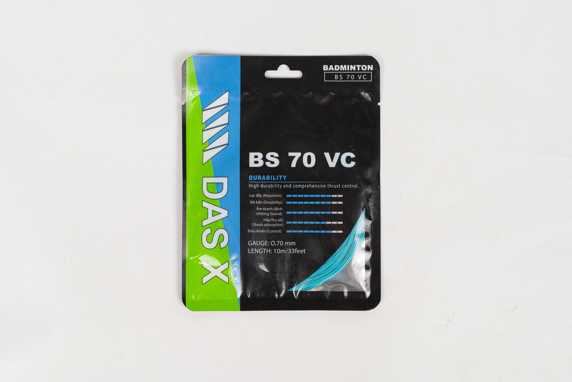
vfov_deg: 23.0
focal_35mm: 59
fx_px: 937
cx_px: 286
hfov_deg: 33.9
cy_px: 191
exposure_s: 1/80
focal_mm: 59
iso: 1600
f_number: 10
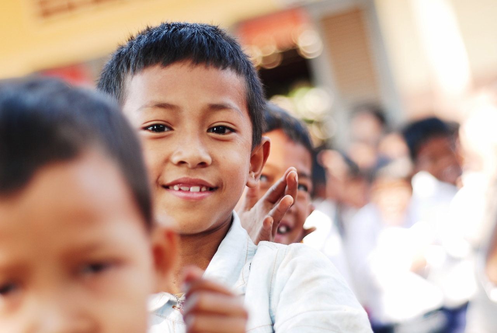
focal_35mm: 75
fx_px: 1037
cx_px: 248
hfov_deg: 27.0
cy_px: 166
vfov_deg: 18.2
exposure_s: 1/320
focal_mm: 50
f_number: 2.2
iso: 250
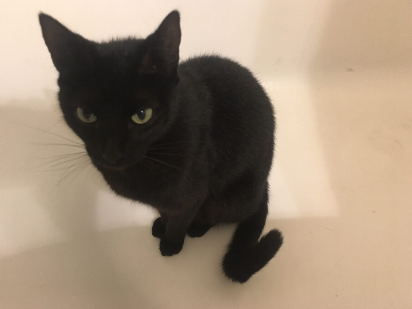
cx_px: 197
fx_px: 369
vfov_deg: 45.4
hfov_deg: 58.3
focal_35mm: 31
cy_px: 149
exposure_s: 1/15
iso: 100
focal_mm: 4.15
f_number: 2.2
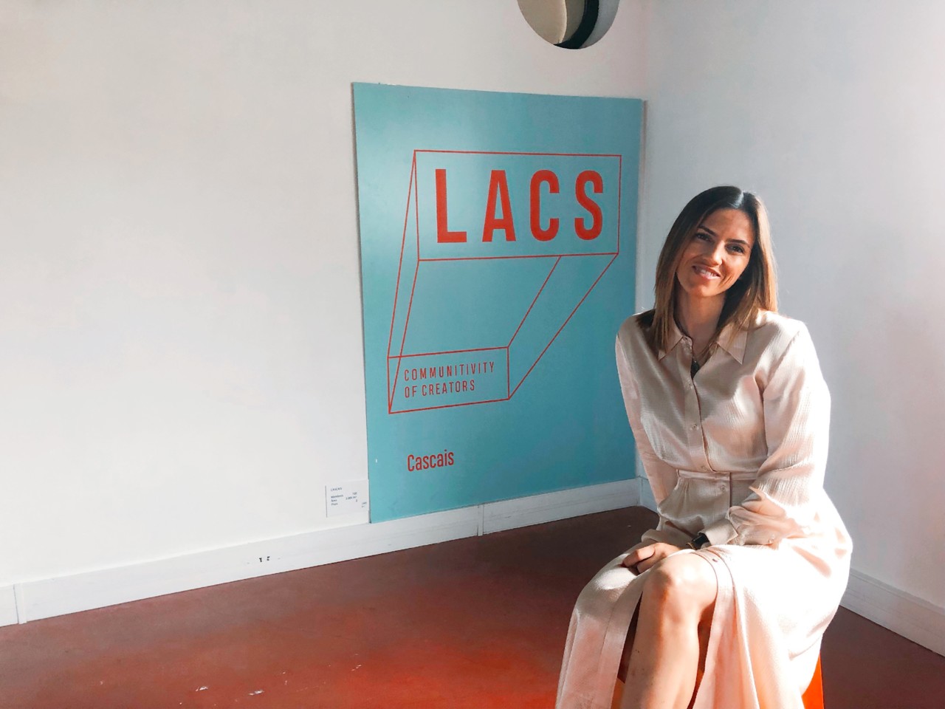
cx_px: 472
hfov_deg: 63.4
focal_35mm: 28
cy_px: 354
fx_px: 764
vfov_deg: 49.7
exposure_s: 1/33
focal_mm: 3.99
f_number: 1.8
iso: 32
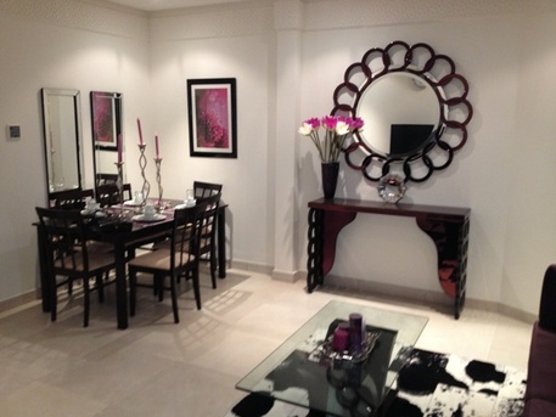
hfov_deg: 52.6
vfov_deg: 40.7
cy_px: 208
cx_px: 278
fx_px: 562
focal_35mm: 35
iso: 160
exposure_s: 1/20
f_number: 2.4
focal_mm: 4.28
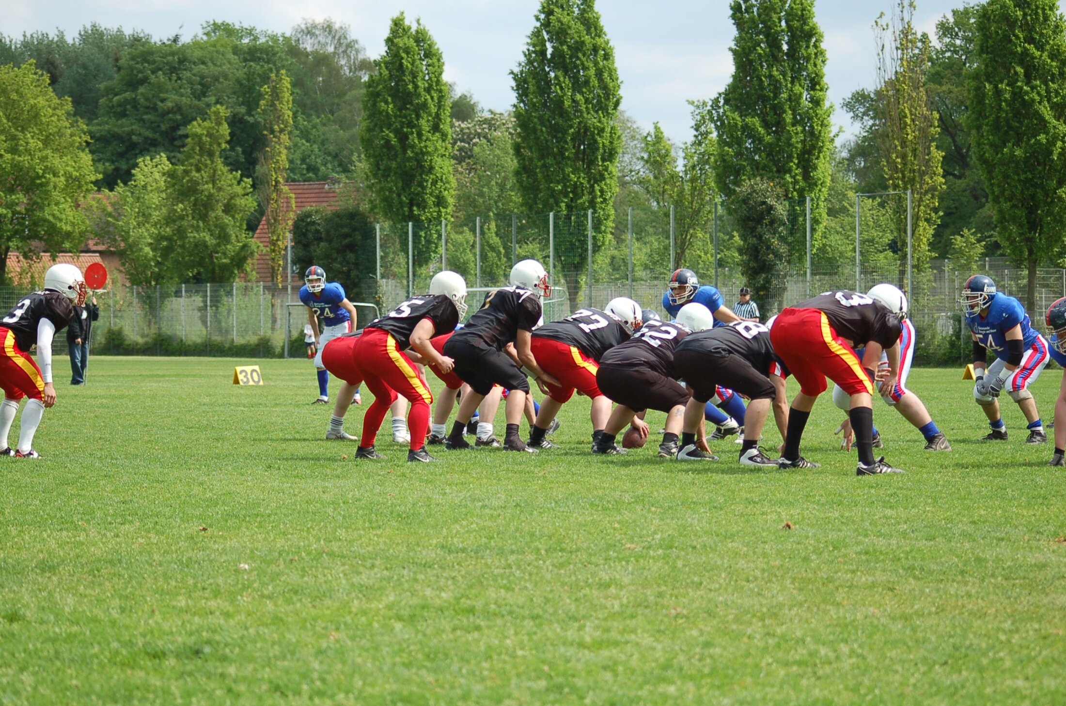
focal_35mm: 105
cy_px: 353
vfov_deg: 13.0
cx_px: 533
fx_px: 3103
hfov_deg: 19.5
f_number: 4
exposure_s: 1/1000
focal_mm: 70
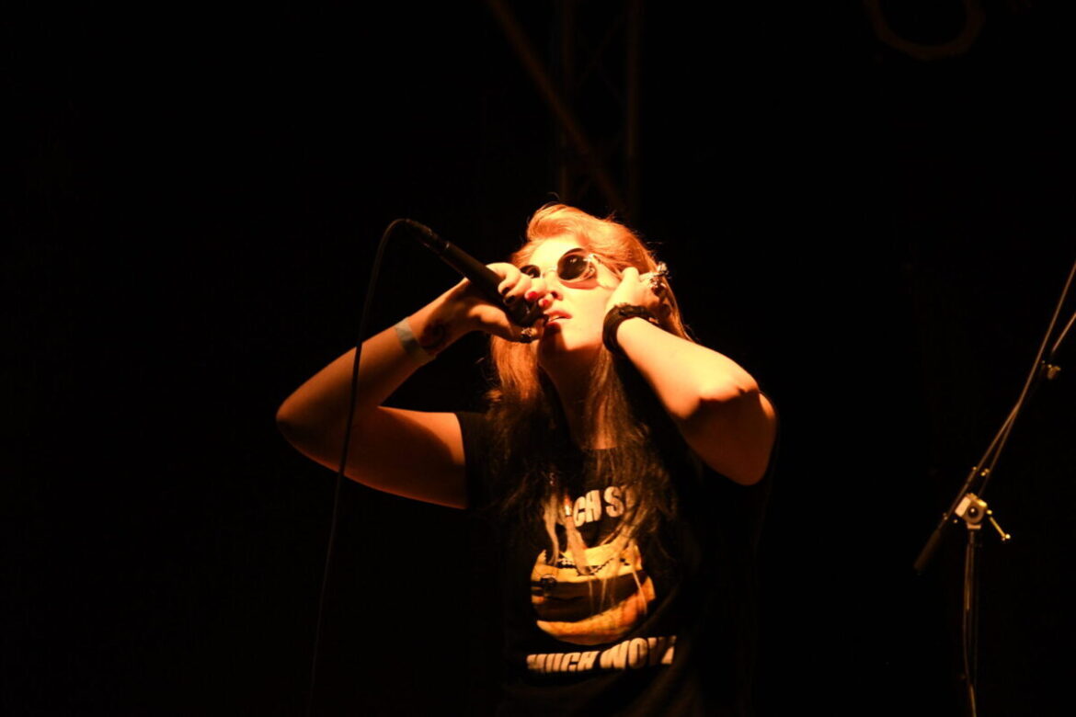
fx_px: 5021
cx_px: 538
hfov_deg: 12.2
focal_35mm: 168
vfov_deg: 8.2
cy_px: 358
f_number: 7.1
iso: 2000
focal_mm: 112
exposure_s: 1/160
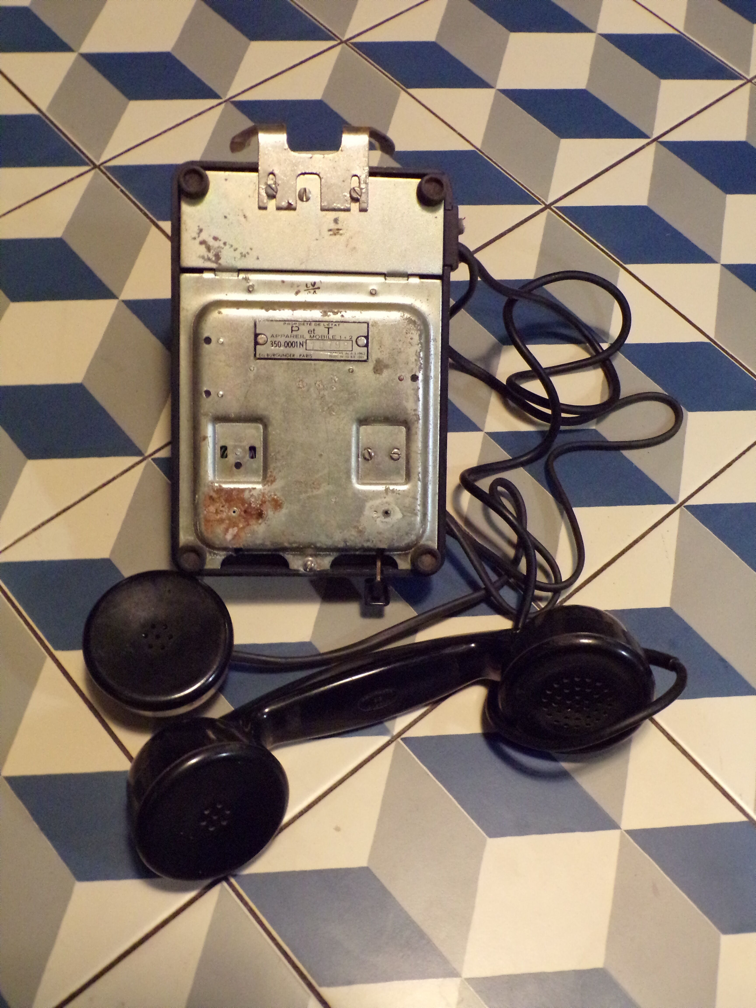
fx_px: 1077
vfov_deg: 50.1
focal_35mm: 37
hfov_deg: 38.7
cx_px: 378
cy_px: 504
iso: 800
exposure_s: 1/13
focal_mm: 6.6
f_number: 3.3
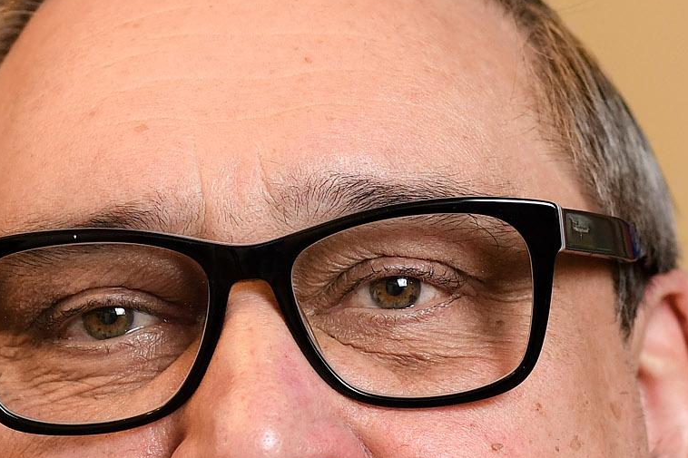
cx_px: 416
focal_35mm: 264
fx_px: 5044
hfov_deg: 7.8
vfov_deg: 5.2
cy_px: 487
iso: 500
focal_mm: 50
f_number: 3.2
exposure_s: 1/160
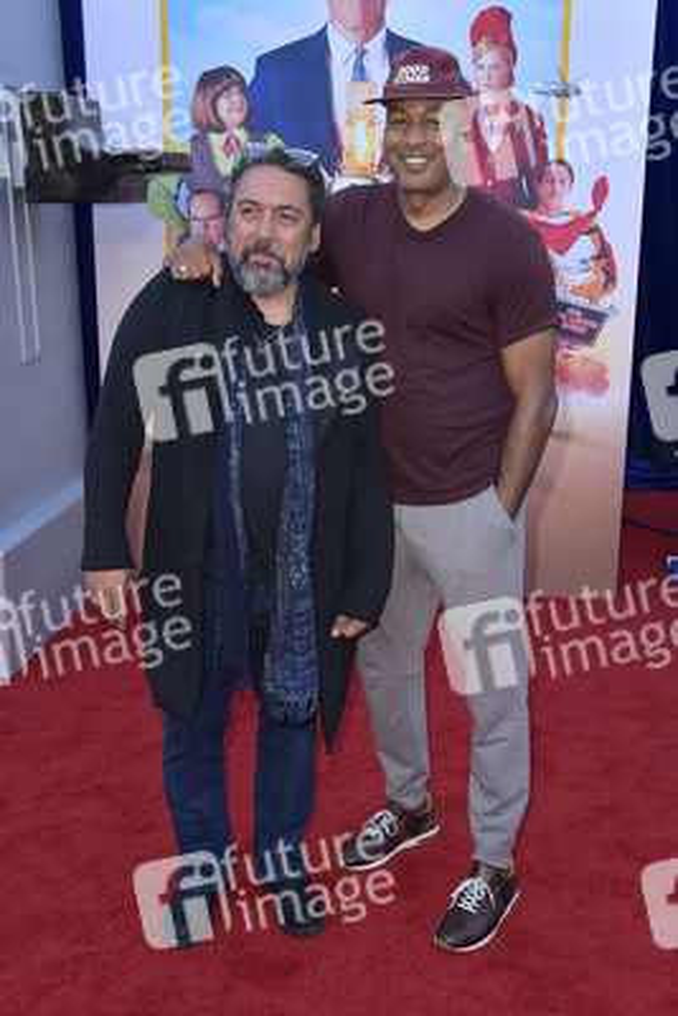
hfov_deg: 37.9
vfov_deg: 54.4
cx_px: 339
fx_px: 988
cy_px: 508
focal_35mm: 35
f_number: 6.3
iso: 320
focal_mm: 35
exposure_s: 1/250
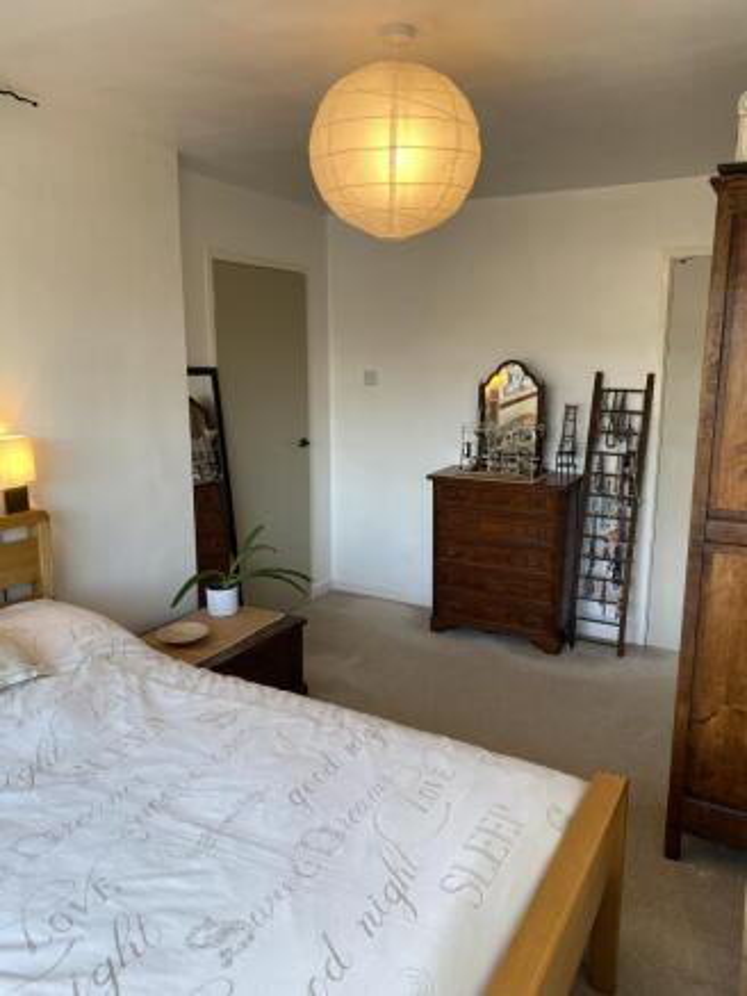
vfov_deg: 67.3
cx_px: 374
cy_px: 498
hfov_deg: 53.1
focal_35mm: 26
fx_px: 748
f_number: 1.8
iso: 64
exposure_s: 1/100
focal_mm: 4.25
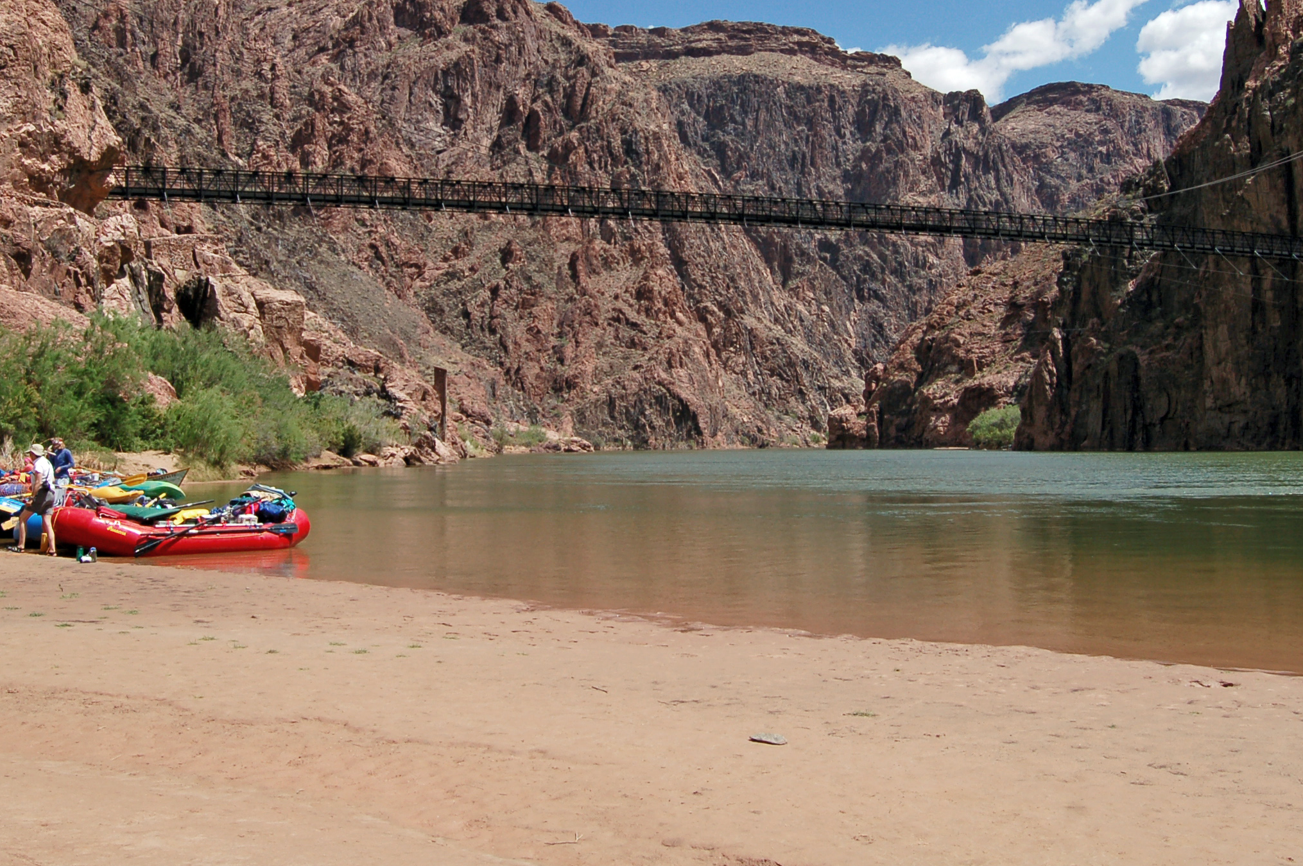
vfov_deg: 32.8
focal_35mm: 40
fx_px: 1447
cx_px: 596
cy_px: 227
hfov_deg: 48.4
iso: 200
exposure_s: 1/500
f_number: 9
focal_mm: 18
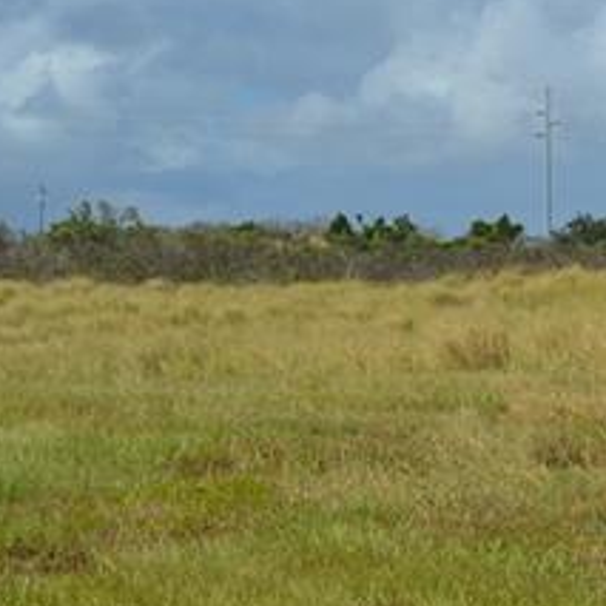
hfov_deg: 8.9
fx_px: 3644
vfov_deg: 9.5
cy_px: 179
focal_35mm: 184
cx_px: 1255
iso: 100
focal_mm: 30
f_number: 9
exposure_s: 1/320
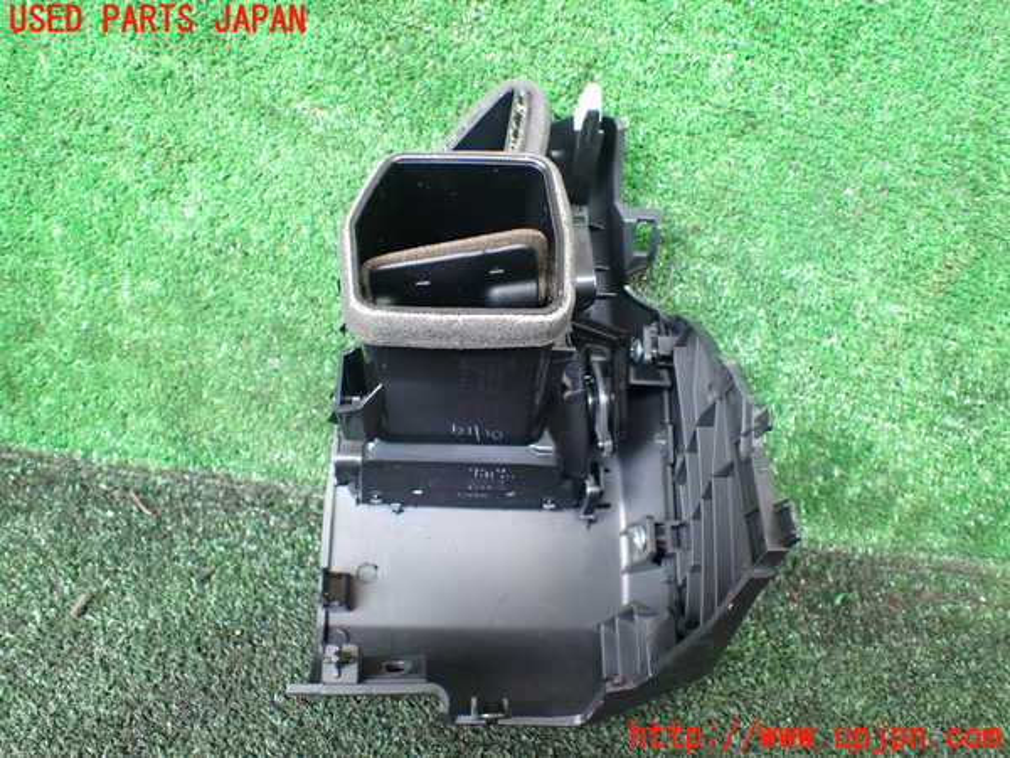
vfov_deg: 46.8
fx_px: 875
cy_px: 379
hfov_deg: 60.0
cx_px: 505
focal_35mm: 30
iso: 800
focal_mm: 5.4
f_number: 2.3
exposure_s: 1/100
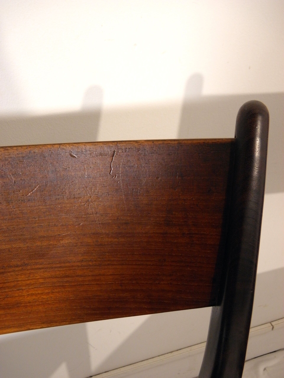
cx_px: 142
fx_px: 372
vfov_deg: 54.0
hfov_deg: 41.8
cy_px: 189
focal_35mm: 34
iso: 200
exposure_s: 1/10
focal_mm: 6.2
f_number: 3.7
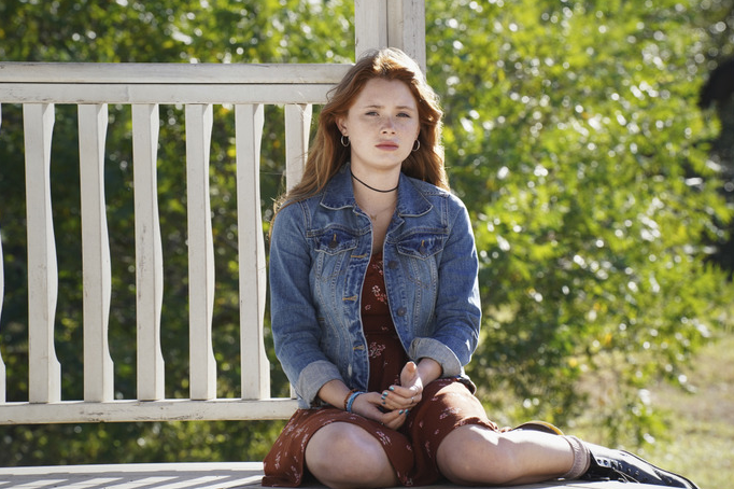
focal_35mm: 206
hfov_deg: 10.0
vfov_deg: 6.7
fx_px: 4198
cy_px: 222
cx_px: 418
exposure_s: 1/250
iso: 400
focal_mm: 180
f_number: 8
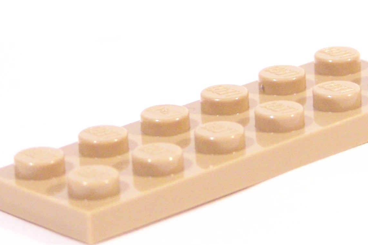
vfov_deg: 5.0
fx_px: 2821
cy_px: 34
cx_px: 219
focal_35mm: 276
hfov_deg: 7.5
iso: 400
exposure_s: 1/20
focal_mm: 19.4
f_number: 3.6
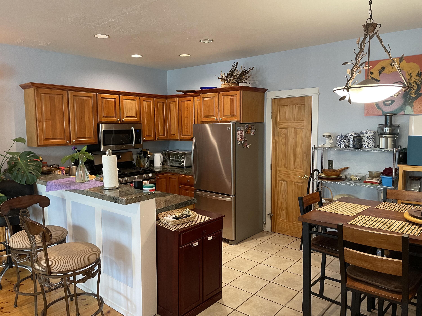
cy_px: 158
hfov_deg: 67.3
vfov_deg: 53.1
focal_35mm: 26
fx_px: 317
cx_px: 211
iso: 250
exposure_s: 1/60
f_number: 1.6
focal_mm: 4.2
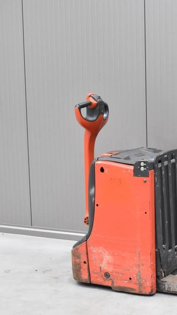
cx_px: 181
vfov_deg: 30.1
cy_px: 171
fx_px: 584
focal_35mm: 70
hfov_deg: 16.8
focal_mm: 26
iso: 1600
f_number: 5
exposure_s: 1/30
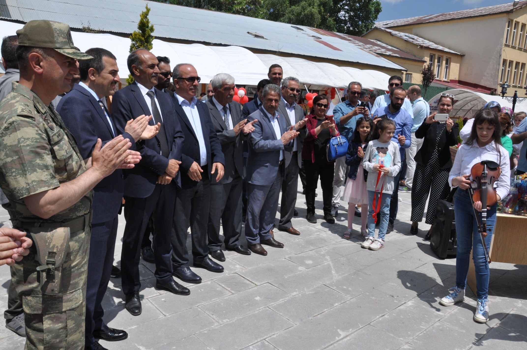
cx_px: 264
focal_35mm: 27
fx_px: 395
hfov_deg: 67.4
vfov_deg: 47.8
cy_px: 175
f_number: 13
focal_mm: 18
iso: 400
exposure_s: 1/640
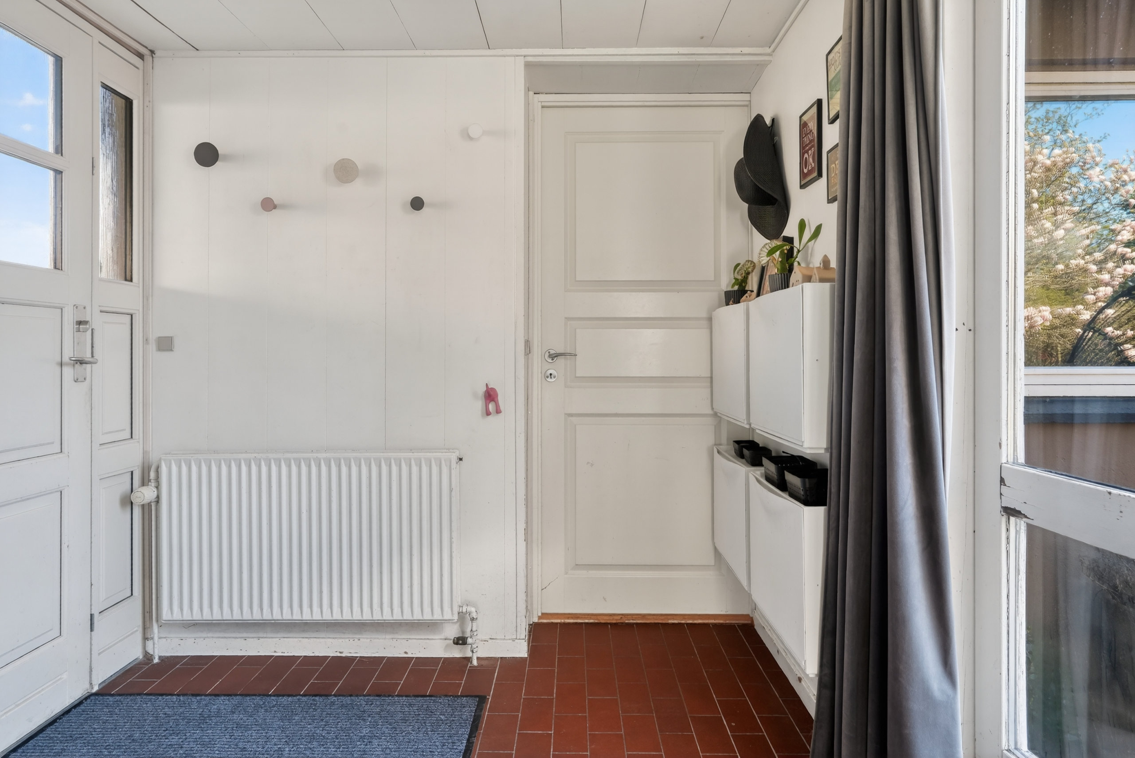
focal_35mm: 22
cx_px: 568
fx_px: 694
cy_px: 379
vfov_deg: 57.3
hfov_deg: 78.6
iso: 400
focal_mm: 22
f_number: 8
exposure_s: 1/3.33
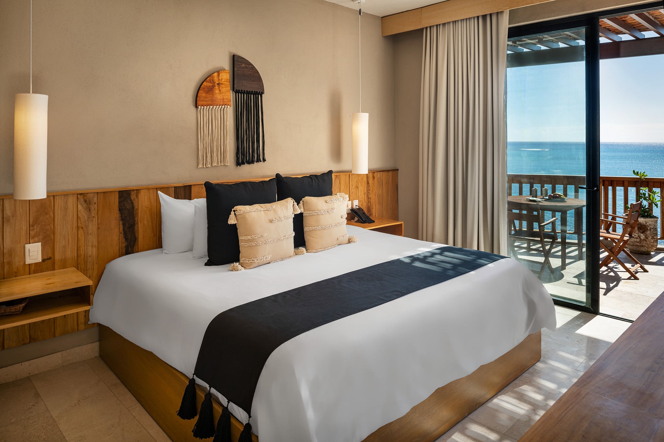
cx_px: 332
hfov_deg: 73.7
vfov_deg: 53.1
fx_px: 443
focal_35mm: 24
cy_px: 221
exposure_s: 1/5
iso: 31
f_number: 9.5
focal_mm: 24
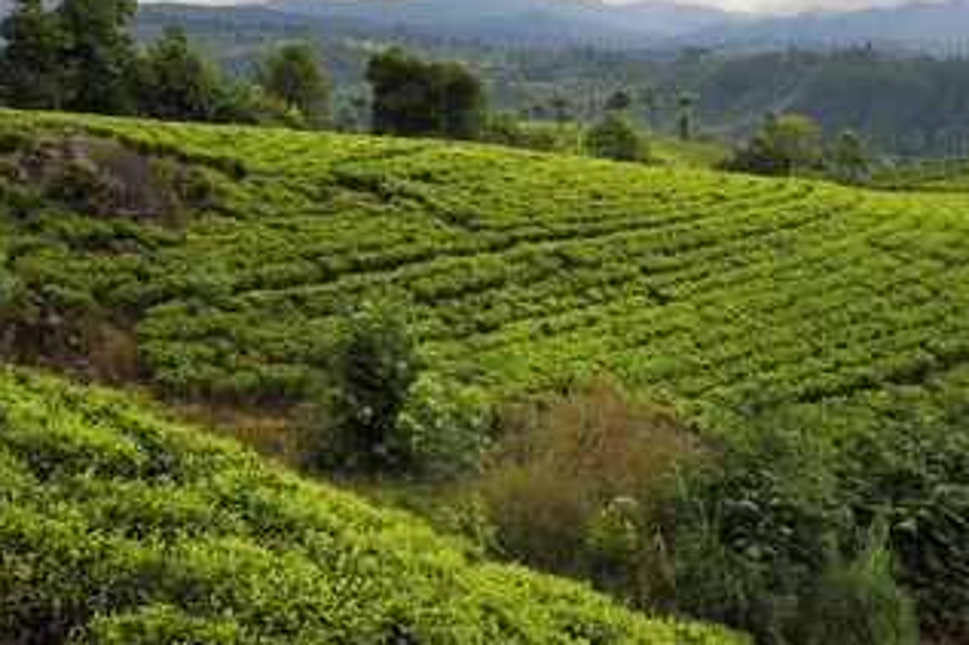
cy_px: 245
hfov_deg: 37.5
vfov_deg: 25.4
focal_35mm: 53
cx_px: 535
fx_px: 1426
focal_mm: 40
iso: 800
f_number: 11
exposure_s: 1/1000
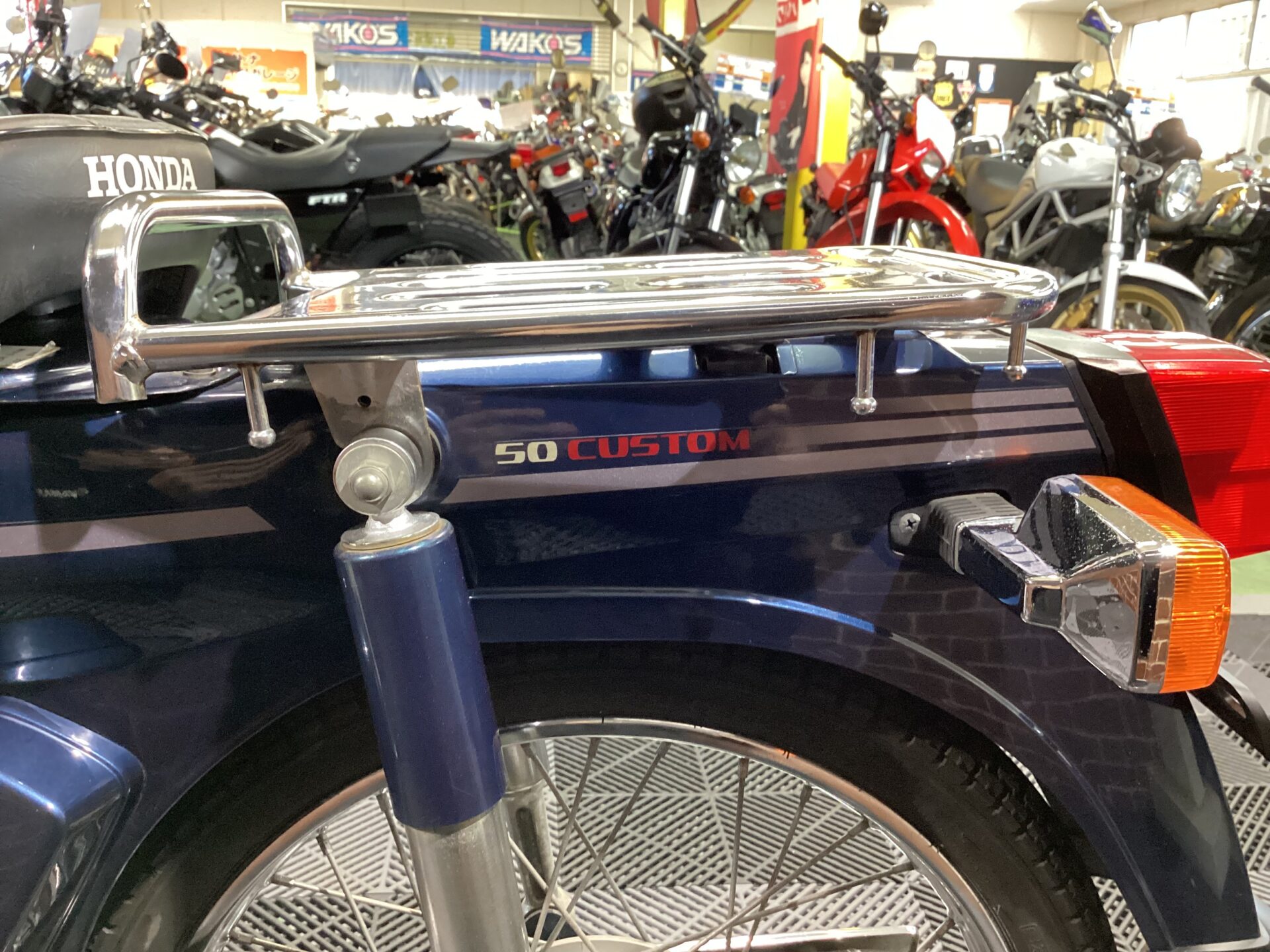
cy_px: 476
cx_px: 635
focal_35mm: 31
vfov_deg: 45.4
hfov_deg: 58.4
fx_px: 1137
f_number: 2.4
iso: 320
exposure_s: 1/40
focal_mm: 3.3
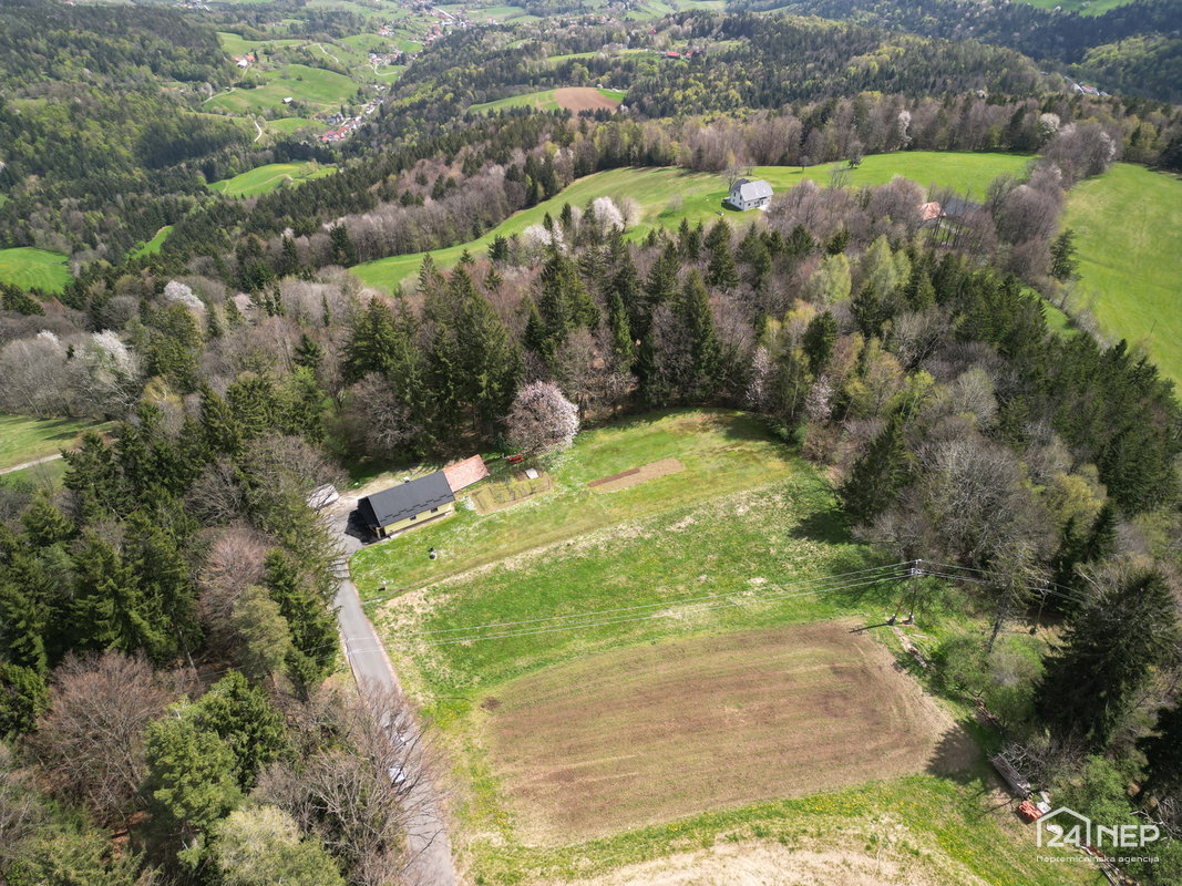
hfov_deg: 71.6
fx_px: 819
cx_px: 591
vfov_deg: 56.8
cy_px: 443
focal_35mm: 24
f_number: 1.7
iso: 100
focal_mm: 6.72
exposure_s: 1/60
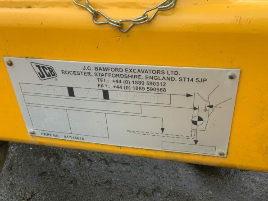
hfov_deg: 47.9
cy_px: 104
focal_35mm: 39
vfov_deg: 36.8
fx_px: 302
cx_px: 133
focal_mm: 3
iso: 16
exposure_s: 1/406
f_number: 1.8
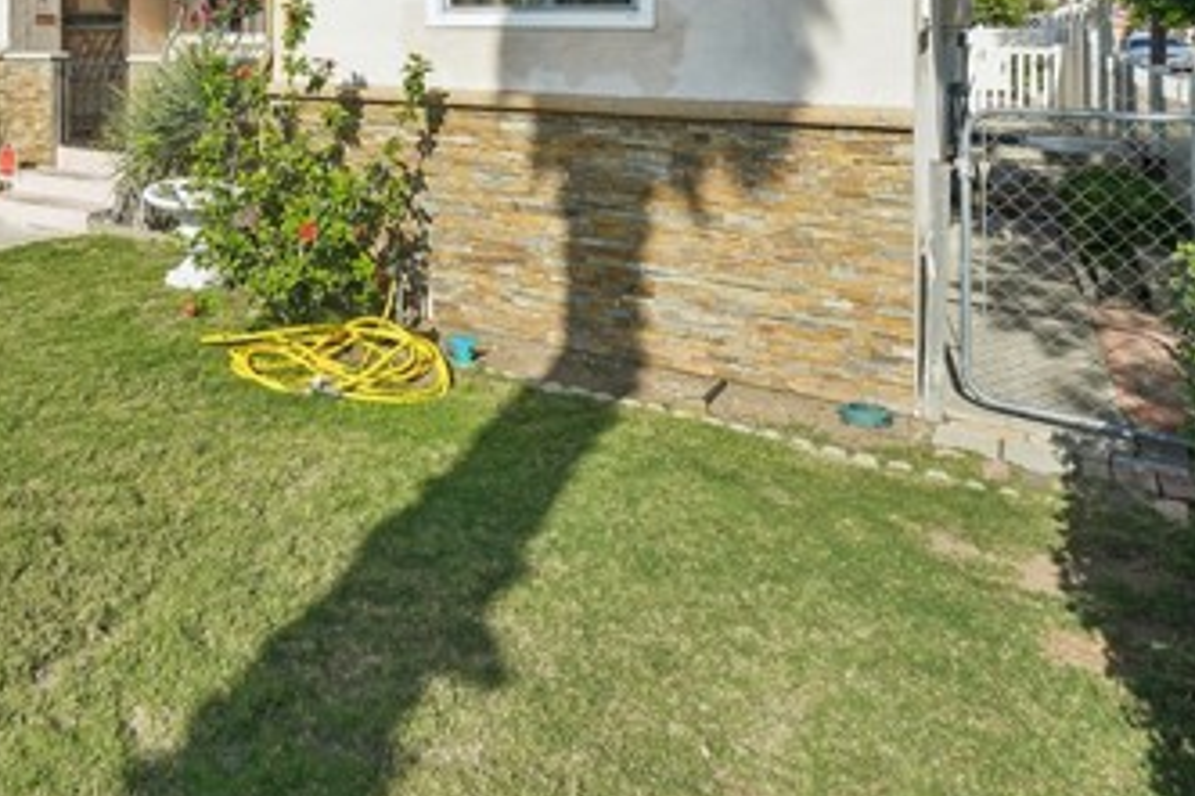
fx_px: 896
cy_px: 104
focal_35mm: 27
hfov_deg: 62.2
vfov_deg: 44.3
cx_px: 252
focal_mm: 14
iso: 100
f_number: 8
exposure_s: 1/400
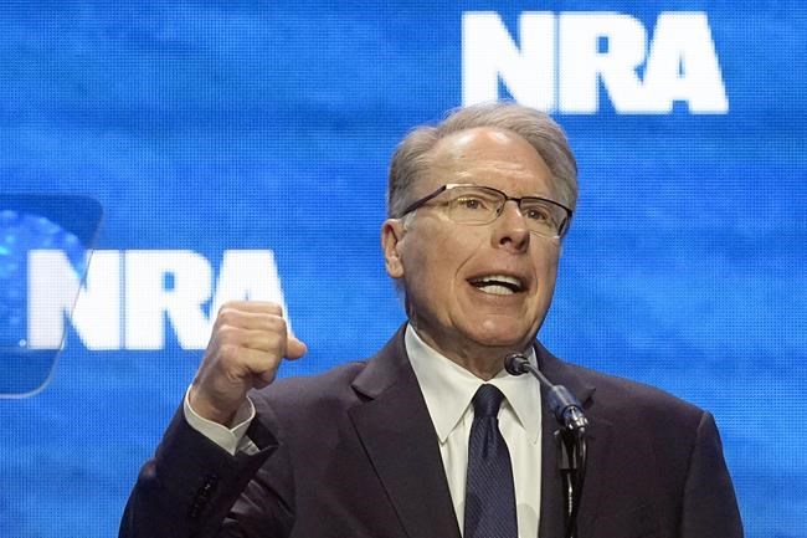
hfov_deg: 2.5
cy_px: 269
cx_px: 404
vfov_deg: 1.6
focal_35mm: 840
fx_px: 18824
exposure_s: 1/800
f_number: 6.3
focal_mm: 560
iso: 4000
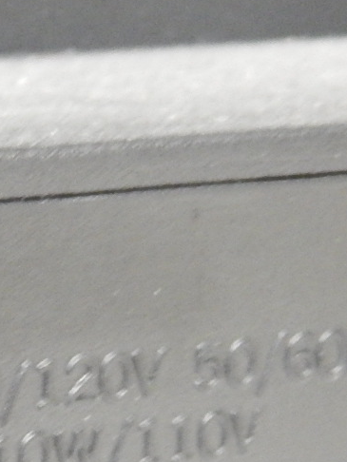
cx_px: -171
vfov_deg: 8.7
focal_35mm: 227
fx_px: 3031
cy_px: 412
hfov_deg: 6.5
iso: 800
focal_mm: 12.3
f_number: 4.1
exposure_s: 1/6
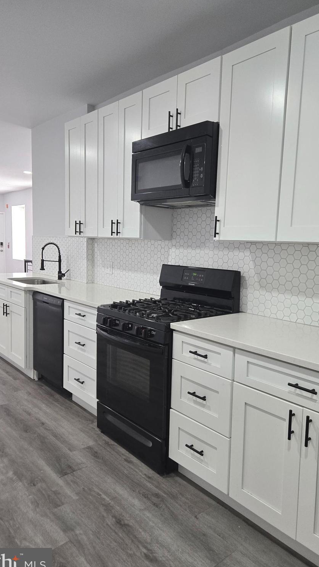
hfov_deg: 44.3
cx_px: 177
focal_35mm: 26
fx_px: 391
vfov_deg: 71.9
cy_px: 285
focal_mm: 5.4
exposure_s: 1/120
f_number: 1.8
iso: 250
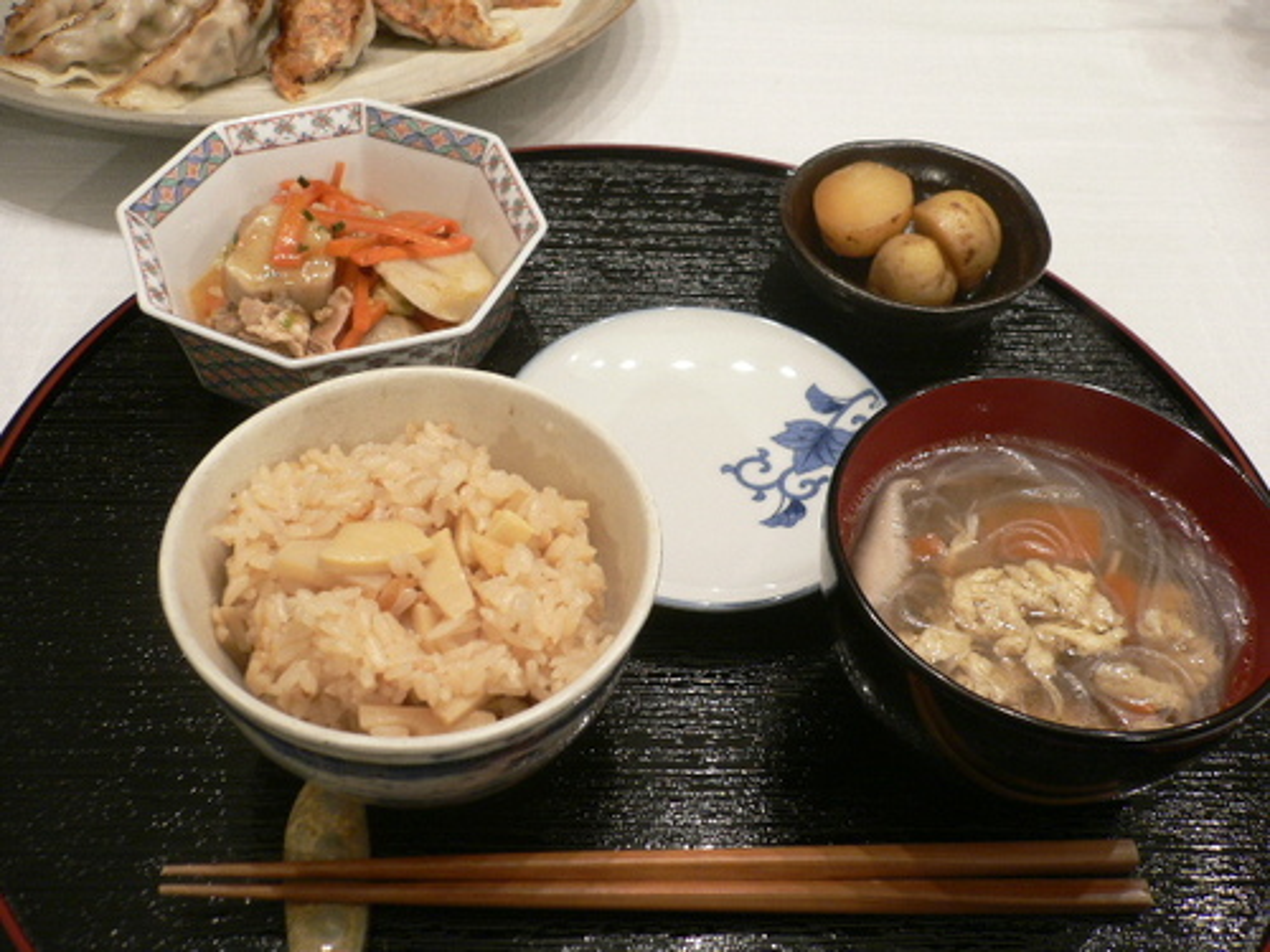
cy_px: 476
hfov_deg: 52.6
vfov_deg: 40.7
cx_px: 635
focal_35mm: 35
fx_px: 1284
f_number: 2.8
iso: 100
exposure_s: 1/8
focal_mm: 5.8
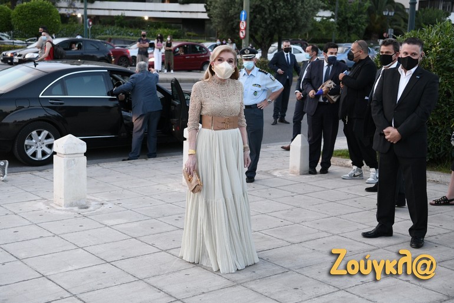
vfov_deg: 26.0
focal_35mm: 52
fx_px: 656
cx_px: 227
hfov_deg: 38.2
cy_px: 152
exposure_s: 1/200
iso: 1000
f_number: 4.5
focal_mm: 52
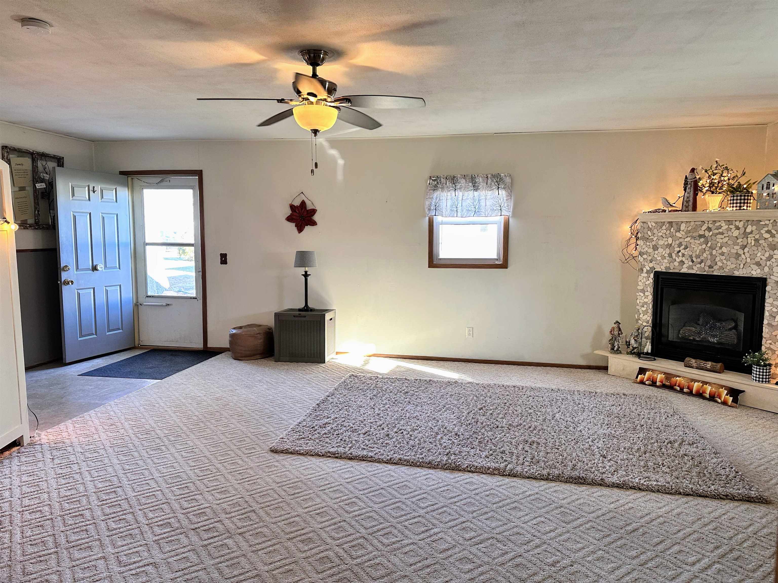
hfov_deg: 71.6
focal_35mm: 24
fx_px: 539
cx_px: 389
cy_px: 292
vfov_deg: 56.8
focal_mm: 6.86
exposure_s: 1/60
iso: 160
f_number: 1.78
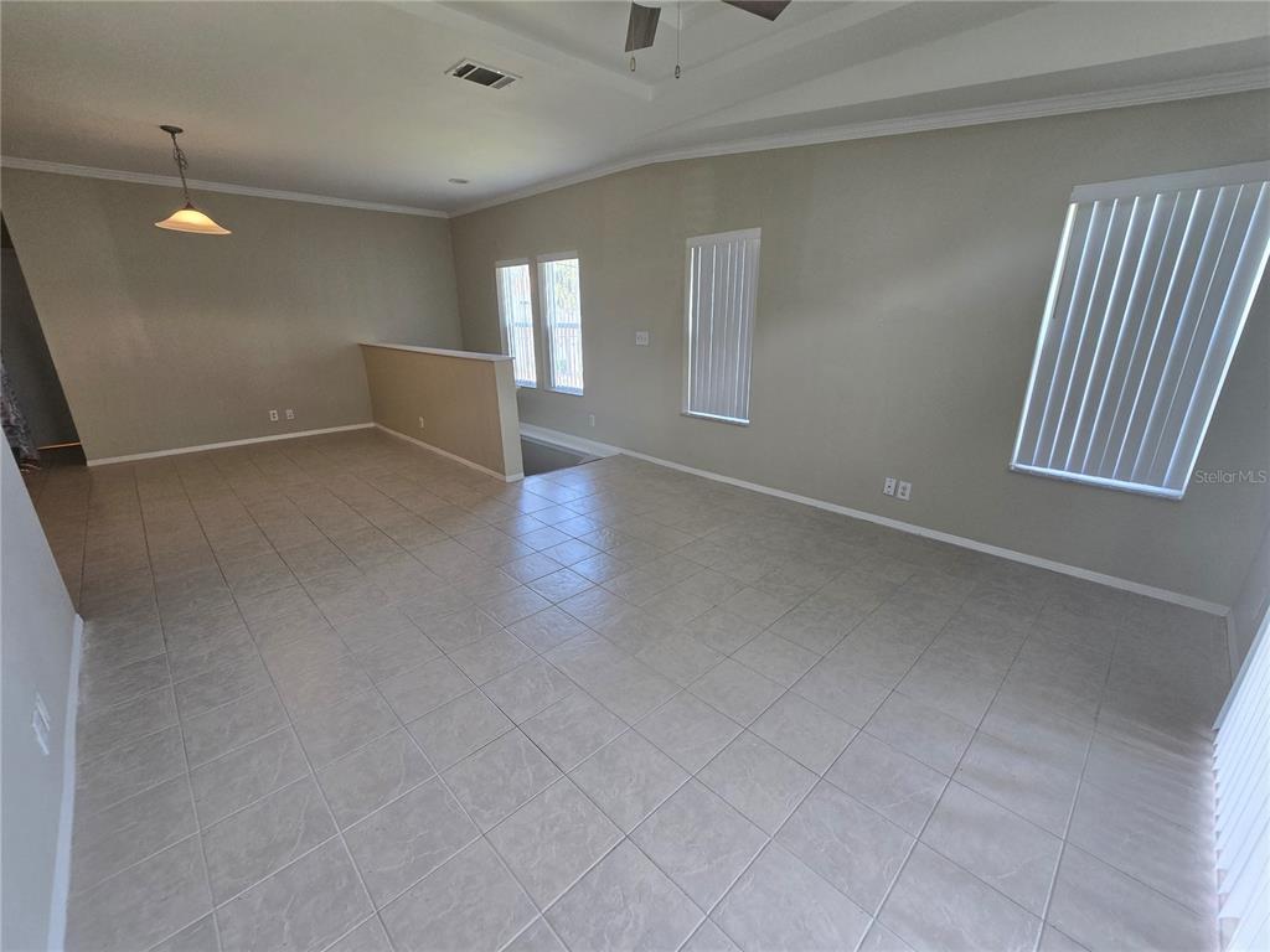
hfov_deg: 106.2
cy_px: 476
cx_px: 635
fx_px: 477
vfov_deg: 89.9
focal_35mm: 13
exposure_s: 1/60
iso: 80
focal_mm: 2.2
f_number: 2.2
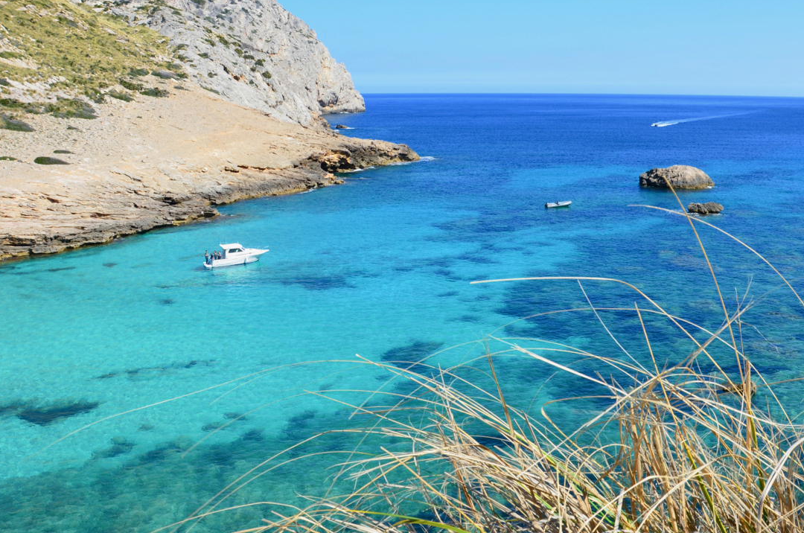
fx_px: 803
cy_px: 251
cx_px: 530
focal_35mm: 36
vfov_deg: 36.7
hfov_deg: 52.3
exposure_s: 1/125
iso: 180
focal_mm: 18
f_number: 11
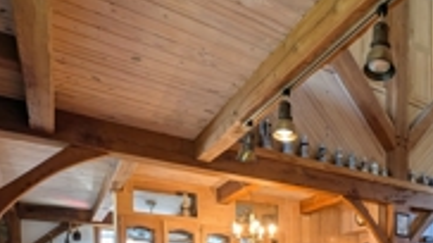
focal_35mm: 31
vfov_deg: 30.7
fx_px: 356
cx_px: 366
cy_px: 305
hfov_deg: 56.5
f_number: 2.2
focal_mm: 1.95
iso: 105
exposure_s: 1/24
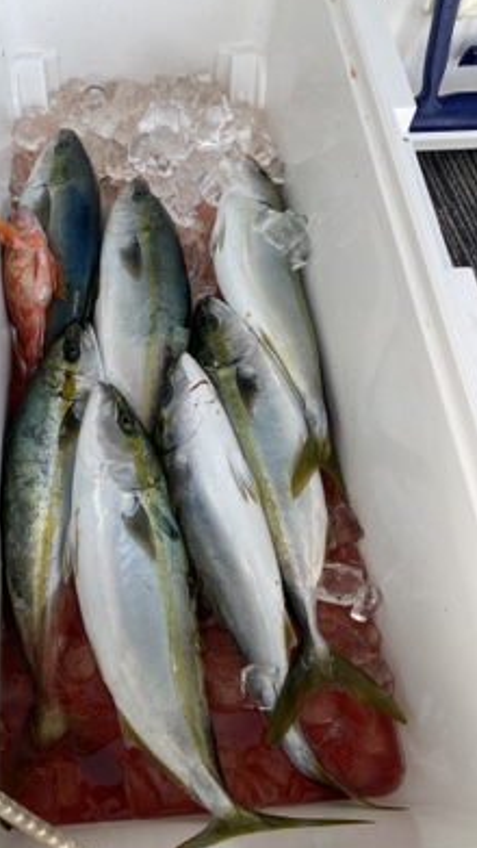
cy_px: 421
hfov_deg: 39.8
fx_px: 652
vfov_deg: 66.1
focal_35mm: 29
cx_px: 163
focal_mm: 4.25
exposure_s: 1/122
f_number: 1.8
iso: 64
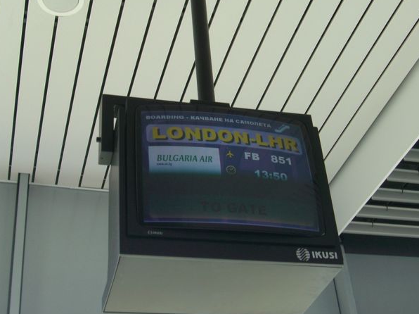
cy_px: 152
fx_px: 726
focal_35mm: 60
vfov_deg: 24.4
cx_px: 224
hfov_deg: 32.2
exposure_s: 1/100
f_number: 3.4
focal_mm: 11.5
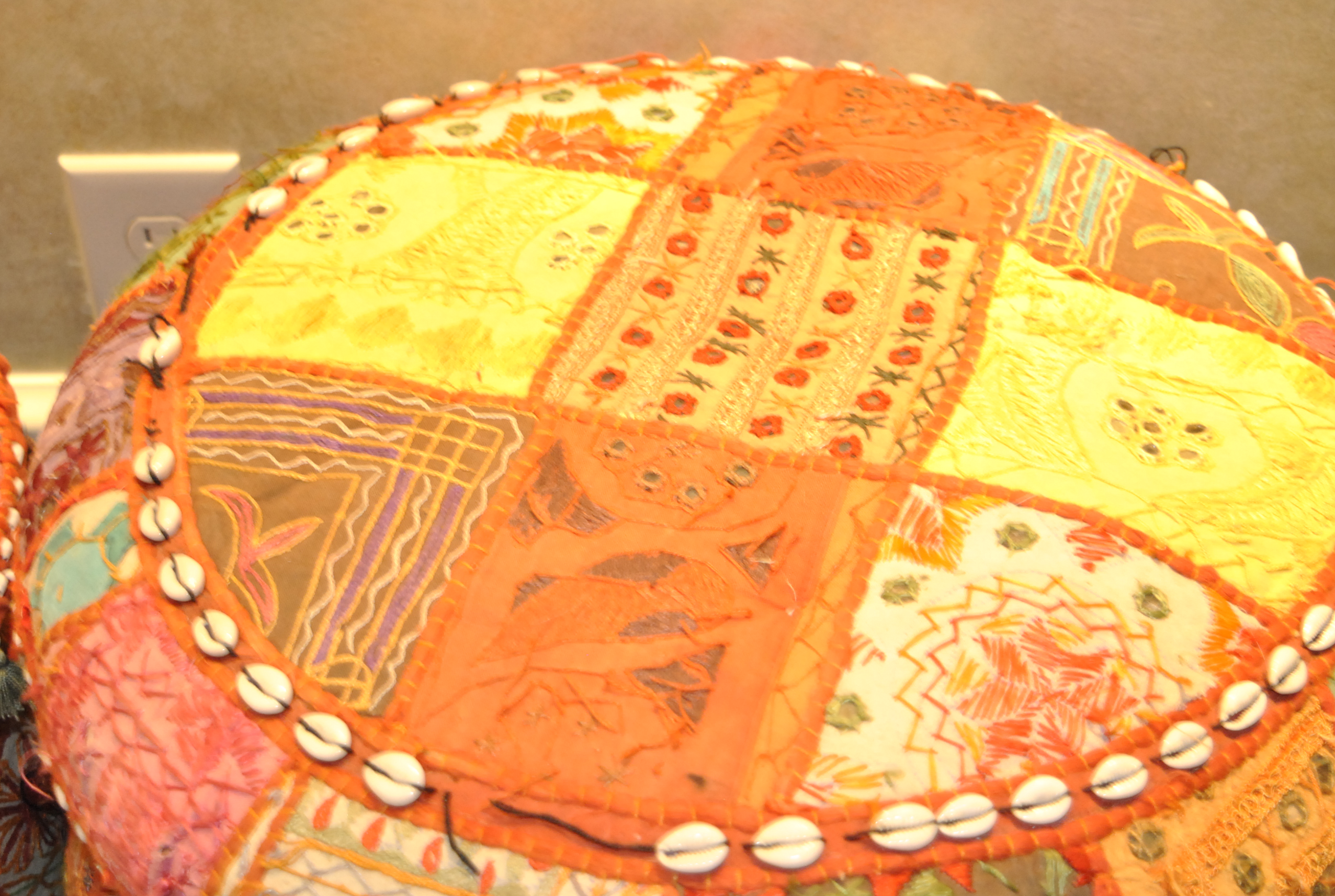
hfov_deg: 33.5
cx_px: 744
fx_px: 2213
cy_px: 493
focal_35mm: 60
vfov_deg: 22.9
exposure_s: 1/25
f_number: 5
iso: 800
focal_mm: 35
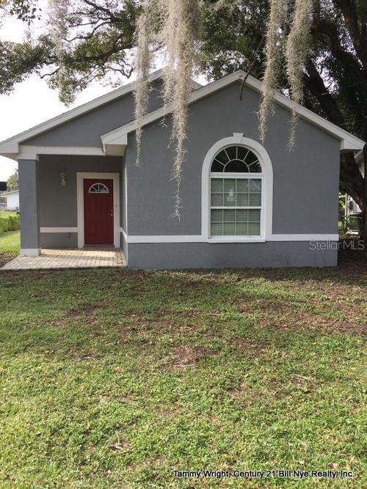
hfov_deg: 48.2
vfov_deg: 61.7
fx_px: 410
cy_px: 244
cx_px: 184
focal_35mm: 29
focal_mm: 4.15
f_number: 2.2
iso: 32
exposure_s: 1/444
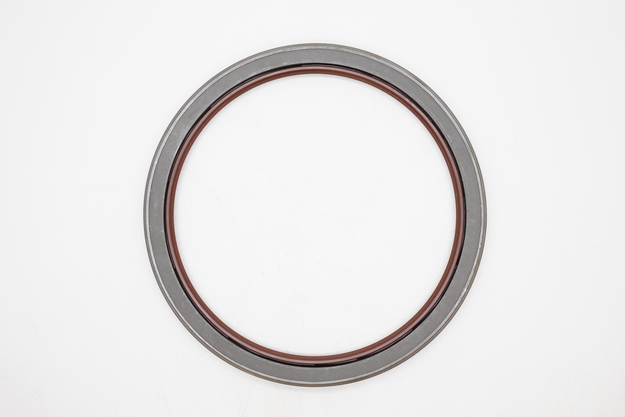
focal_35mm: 42
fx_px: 729
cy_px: 208
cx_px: 312
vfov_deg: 31.9
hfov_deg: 46.4
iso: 500
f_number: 11
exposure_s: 1/60
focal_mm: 28
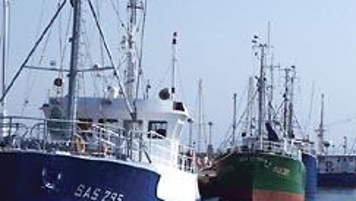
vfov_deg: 8.7
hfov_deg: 15.4
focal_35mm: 139
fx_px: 1313
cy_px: 86
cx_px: 130
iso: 64
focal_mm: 13.7
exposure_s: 1/640
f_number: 4.5
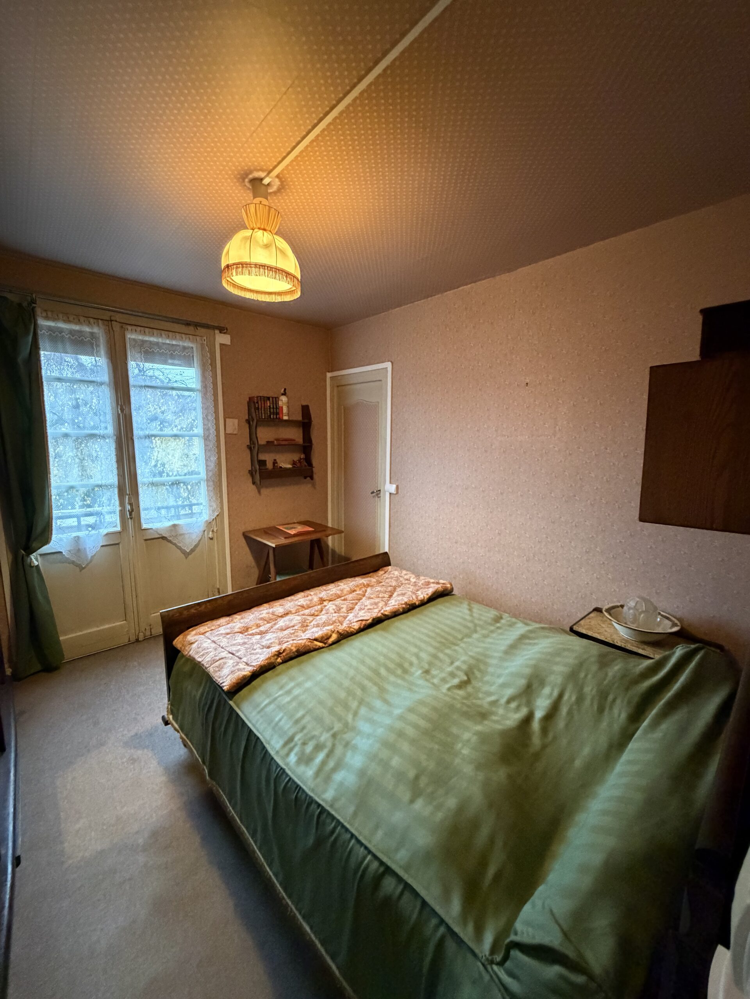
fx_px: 404
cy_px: 500
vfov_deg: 102.1
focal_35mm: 14
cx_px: 375
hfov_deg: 85.7
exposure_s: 1/50
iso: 1000
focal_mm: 2.22
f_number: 2.2
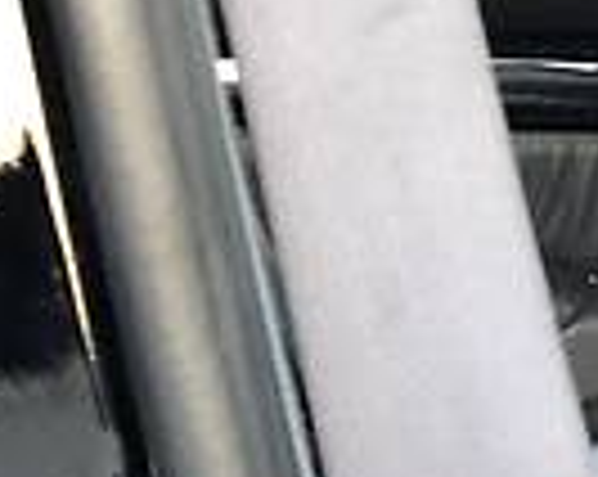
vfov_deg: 8.8
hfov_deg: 9.6
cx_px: 1695
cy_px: -486
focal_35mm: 165
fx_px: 2916
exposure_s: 1/20
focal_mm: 4
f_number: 1.8
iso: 40
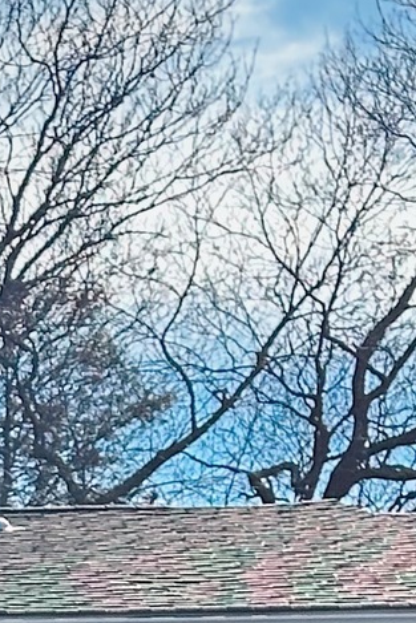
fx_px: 4243
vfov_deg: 8.0
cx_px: -594
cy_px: 1310
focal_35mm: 245
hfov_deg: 5.4
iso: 64
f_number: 1.78
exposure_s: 1/3058
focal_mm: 6.86
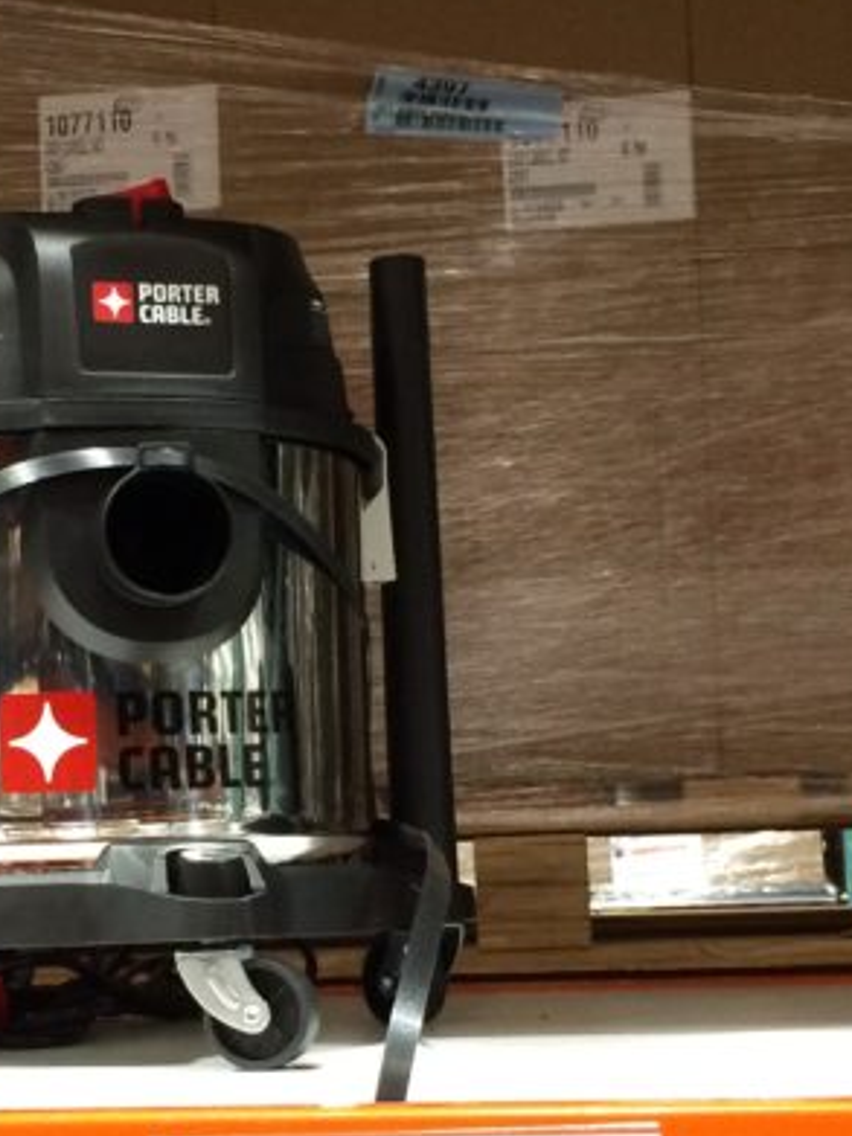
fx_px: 2495
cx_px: 189
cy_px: 706
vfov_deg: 25.6
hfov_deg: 19.2
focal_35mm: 76
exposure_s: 1/30
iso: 200
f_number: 2.2
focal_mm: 4.15
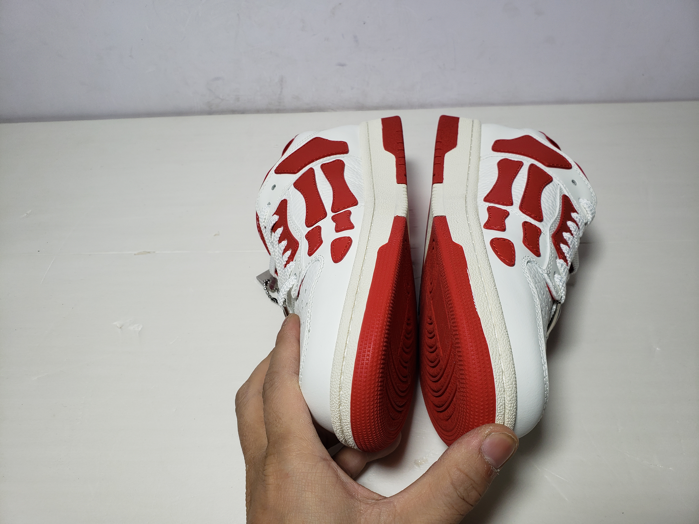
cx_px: 350
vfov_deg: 53.1
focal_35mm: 26
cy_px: 262
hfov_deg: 67.3
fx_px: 525
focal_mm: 4.3
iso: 50
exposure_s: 1/330
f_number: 2.4
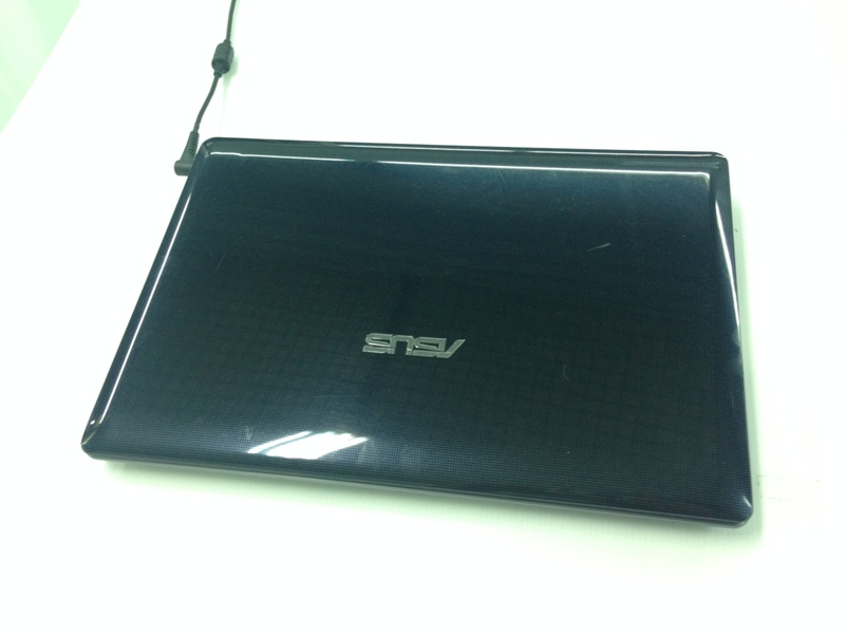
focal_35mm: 33
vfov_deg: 42.9
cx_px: 422
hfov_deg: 55.4
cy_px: 317
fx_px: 806
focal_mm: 4.12
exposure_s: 1/20
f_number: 2.4
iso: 125
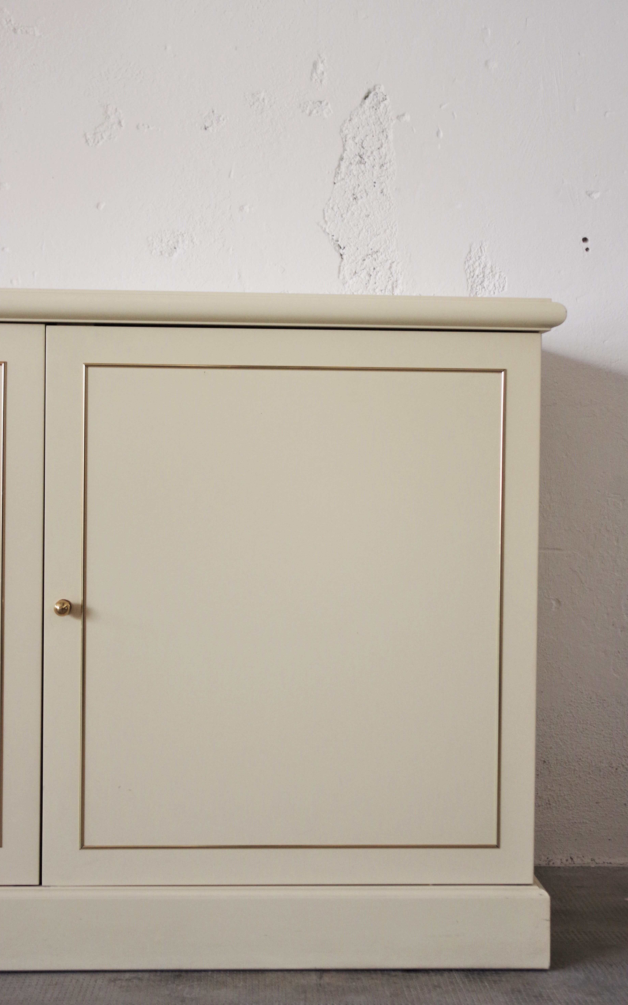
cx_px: 313
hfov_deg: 21.0
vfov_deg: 33.0
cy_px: 504
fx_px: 1698
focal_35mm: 62
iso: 800
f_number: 4.5
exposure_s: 1/160
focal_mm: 40
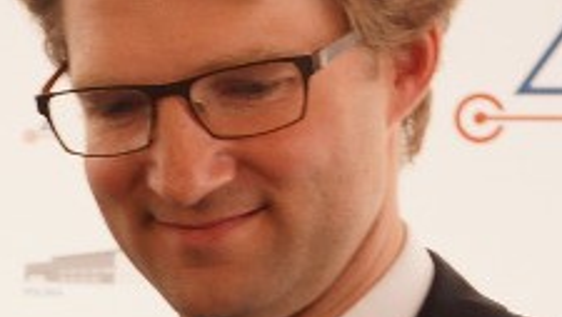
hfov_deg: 8.2
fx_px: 3714
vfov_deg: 4.6
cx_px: -562
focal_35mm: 249
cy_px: 1063
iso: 100
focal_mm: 22
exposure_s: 1/60
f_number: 4
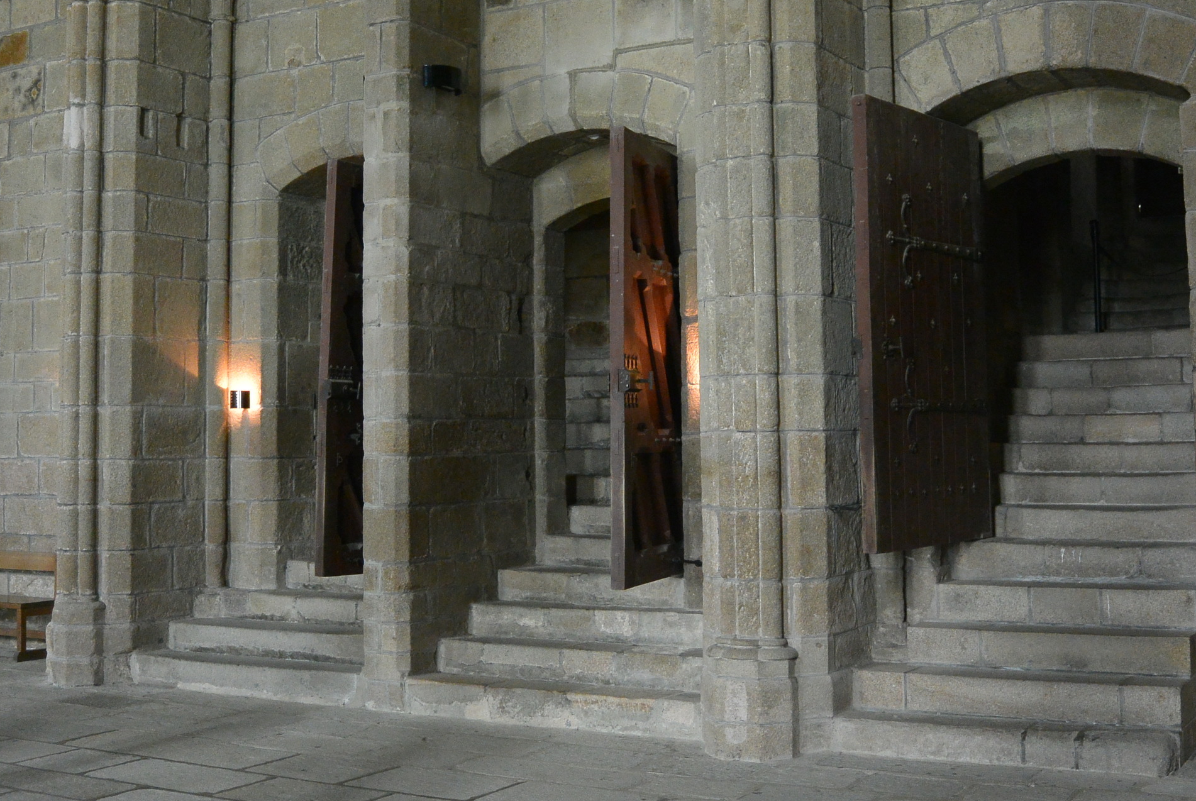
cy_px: 302
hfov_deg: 42.7
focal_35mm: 46
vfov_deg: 29.2
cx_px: 646
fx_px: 1530
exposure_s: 1/60
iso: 900
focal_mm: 13
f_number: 3.8
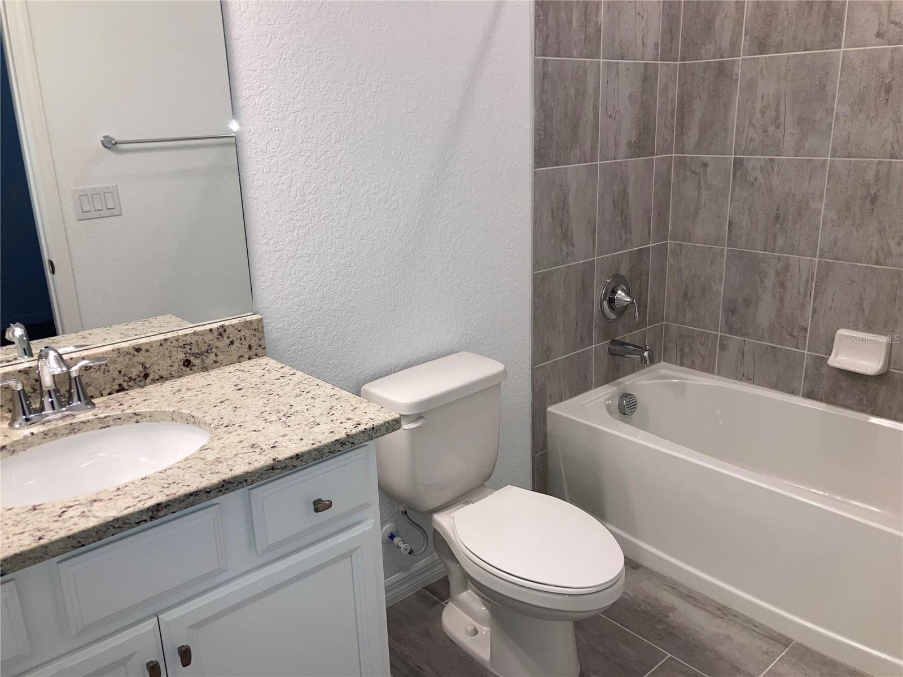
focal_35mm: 28
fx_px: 730
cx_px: 452
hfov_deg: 63.4
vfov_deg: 49.7
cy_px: 338
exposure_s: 1/60
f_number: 1.8
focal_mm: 3.99
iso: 40
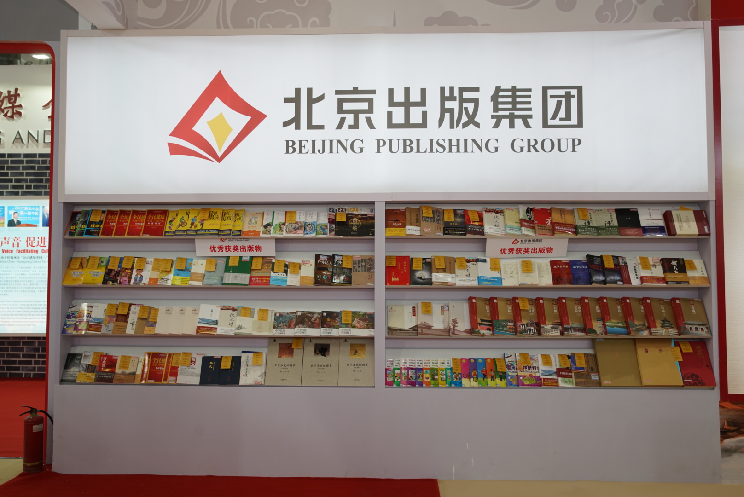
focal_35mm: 31
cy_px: 248
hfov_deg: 60.2
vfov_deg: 42.4
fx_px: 641
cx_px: 372
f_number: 5.6
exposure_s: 1/100
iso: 640
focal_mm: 31
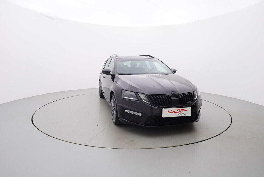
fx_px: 165
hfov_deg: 77.3
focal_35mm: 22
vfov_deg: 56.2
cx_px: 132
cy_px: 88
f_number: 5
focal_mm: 15
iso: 200
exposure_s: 1/80
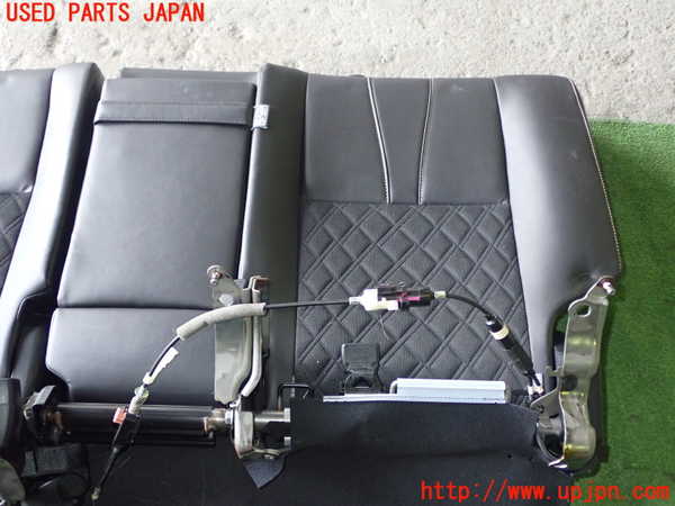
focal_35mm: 41
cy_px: 253
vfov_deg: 35.1
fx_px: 799
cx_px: 338
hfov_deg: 45.8
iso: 500
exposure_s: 1/40
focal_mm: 7.31
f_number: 2.8
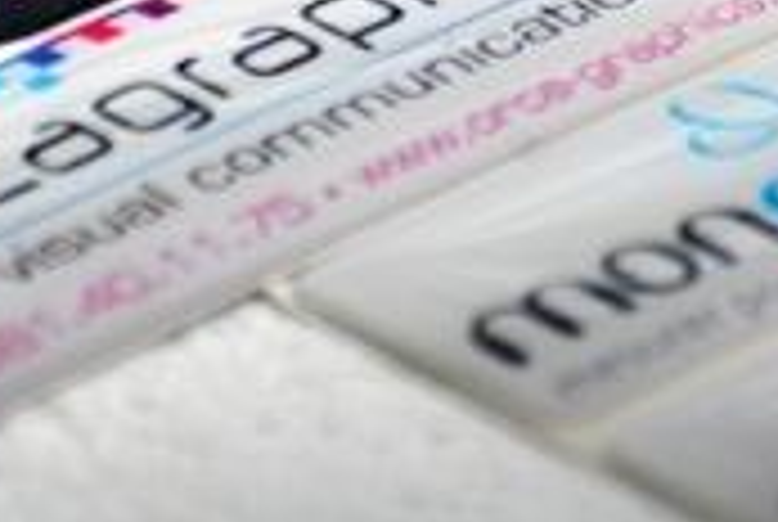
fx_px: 25220
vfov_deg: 1.2
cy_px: -130
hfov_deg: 1.8
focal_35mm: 1165
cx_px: 508
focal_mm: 300
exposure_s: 1/1600
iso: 400
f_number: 8
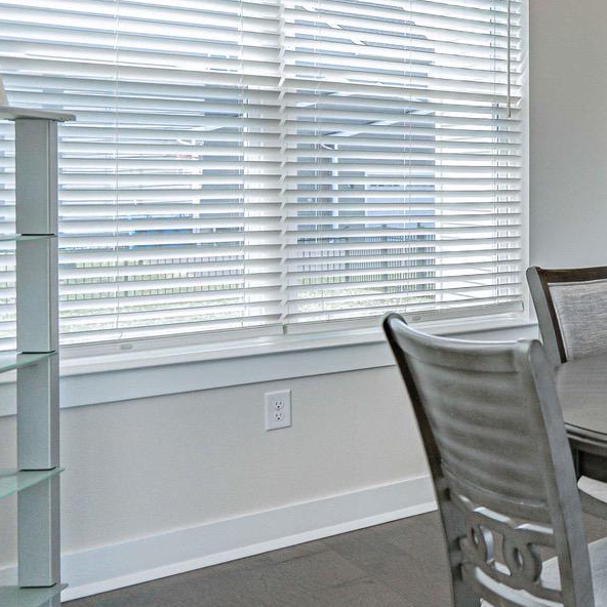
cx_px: 794
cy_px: 211
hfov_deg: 29.1
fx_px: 932
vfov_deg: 35.8
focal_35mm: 47
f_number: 4
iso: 1250
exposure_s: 1/6400
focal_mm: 16
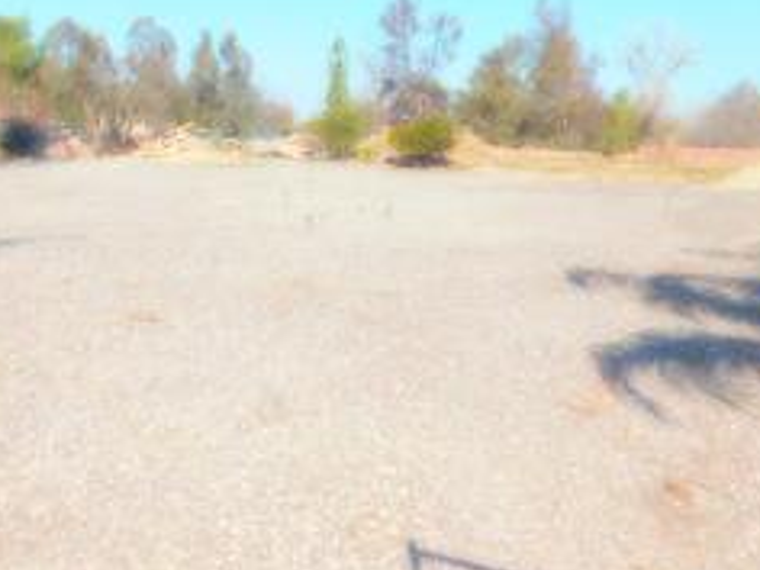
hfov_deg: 47.9
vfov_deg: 35.9
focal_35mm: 39
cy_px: 138
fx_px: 856
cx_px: 370
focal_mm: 4
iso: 125
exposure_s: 1/1250
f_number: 3
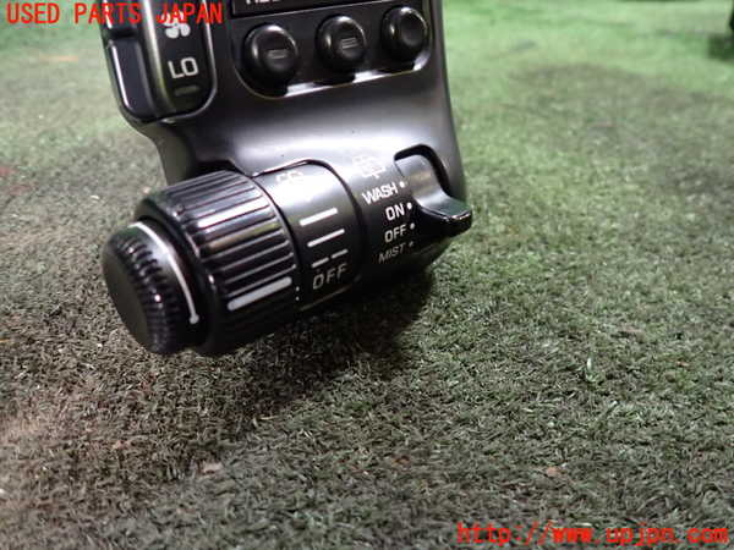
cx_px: 367
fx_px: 530
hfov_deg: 69.4
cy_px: 275
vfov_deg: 54.9
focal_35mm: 25
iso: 400
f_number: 2
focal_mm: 4.5
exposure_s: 1/30
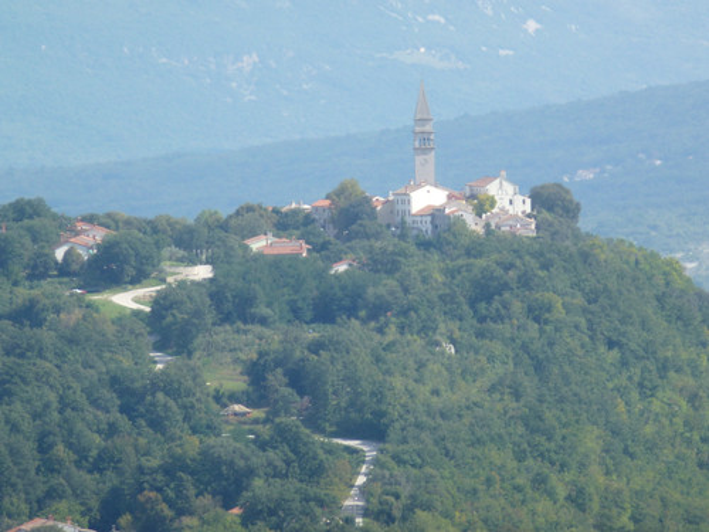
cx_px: 354
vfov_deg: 3.5
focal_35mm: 423
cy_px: 266
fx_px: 8664
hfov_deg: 4.7
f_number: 5.9
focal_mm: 68.8
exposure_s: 1/250
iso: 100
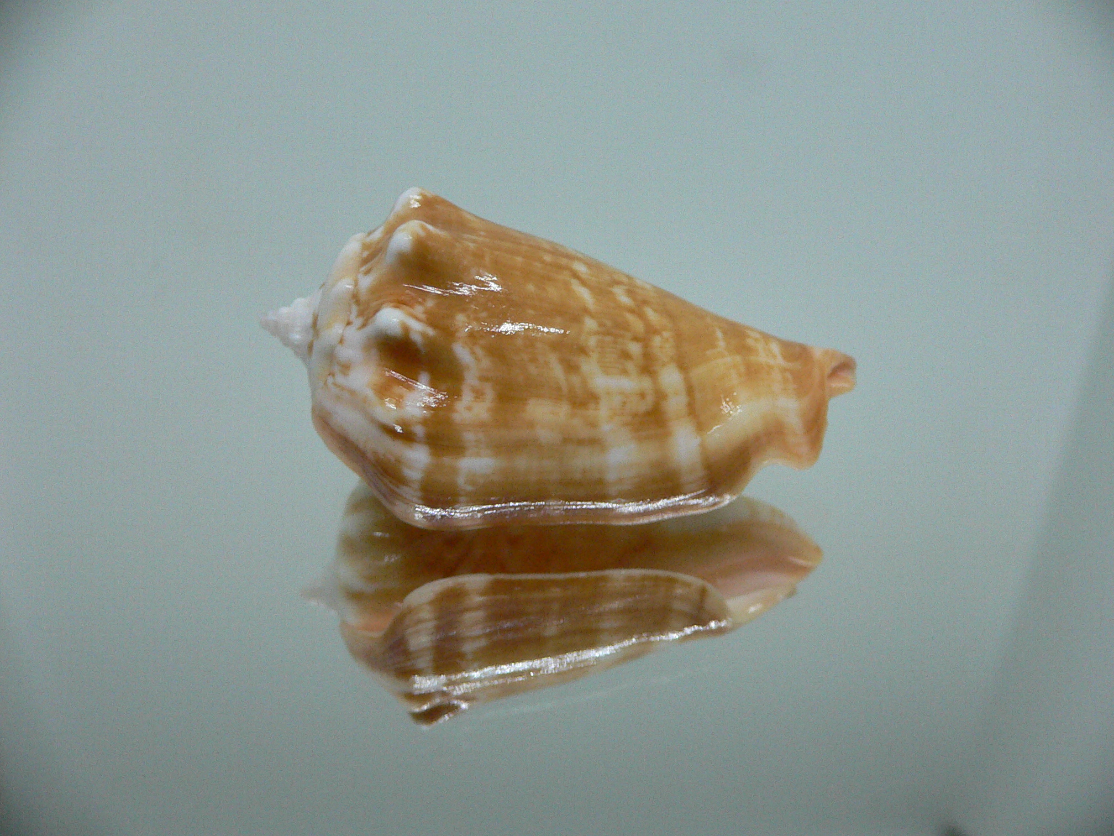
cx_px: 557
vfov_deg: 40.7
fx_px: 1126
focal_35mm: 35
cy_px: 418
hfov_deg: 52.6
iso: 200
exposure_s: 1/60
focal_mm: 4.6
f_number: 2.8
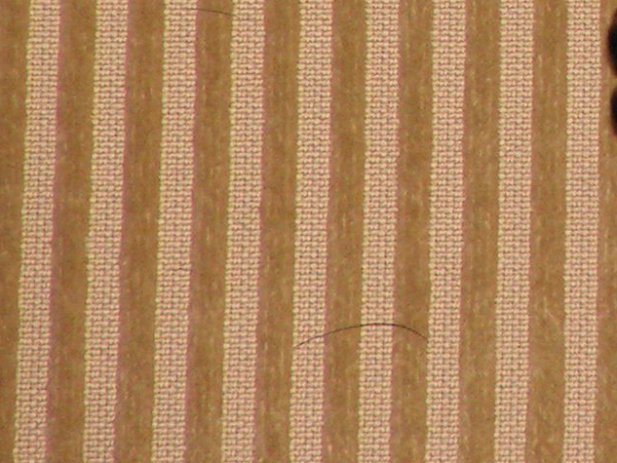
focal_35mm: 860
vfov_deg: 1.7
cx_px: 877
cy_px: -92
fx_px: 15332
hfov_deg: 2.3
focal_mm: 44.4
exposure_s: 1/250
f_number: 3.2
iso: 200
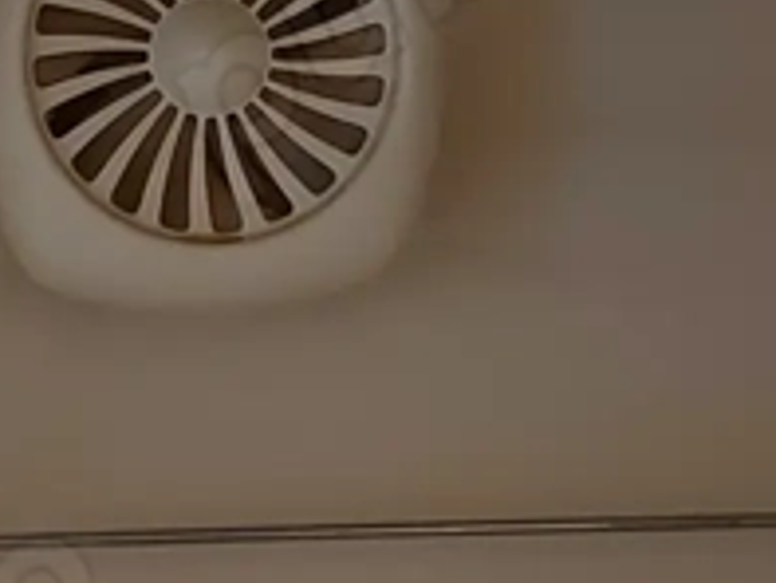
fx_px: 2737
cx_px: 130
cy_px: -87
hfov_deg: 16.0
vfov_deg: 11.9
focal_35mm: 122
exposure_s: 1/24
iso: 400
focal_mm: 5.23
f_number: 1.8
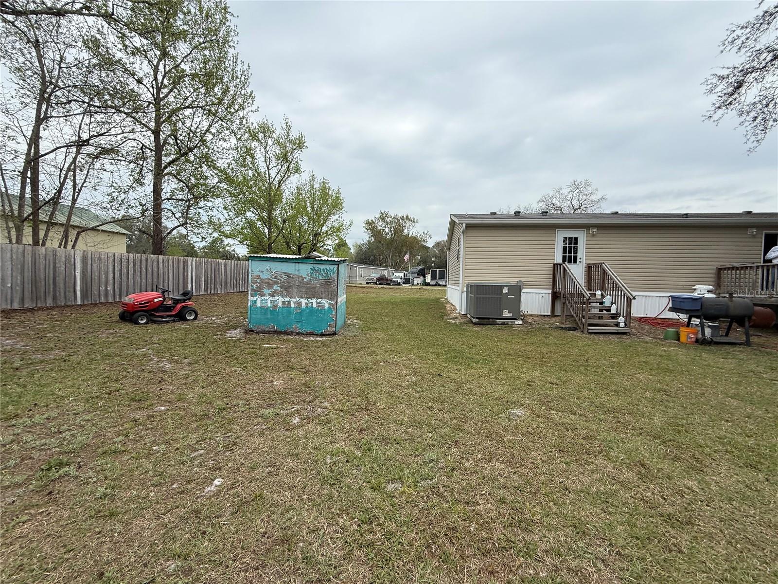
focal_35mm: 14
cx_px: 389
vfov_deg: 85.7
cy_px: 292
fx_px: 315
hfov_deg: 102.1
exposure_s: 1/888
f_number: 2.2
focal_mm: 2.22
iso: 50
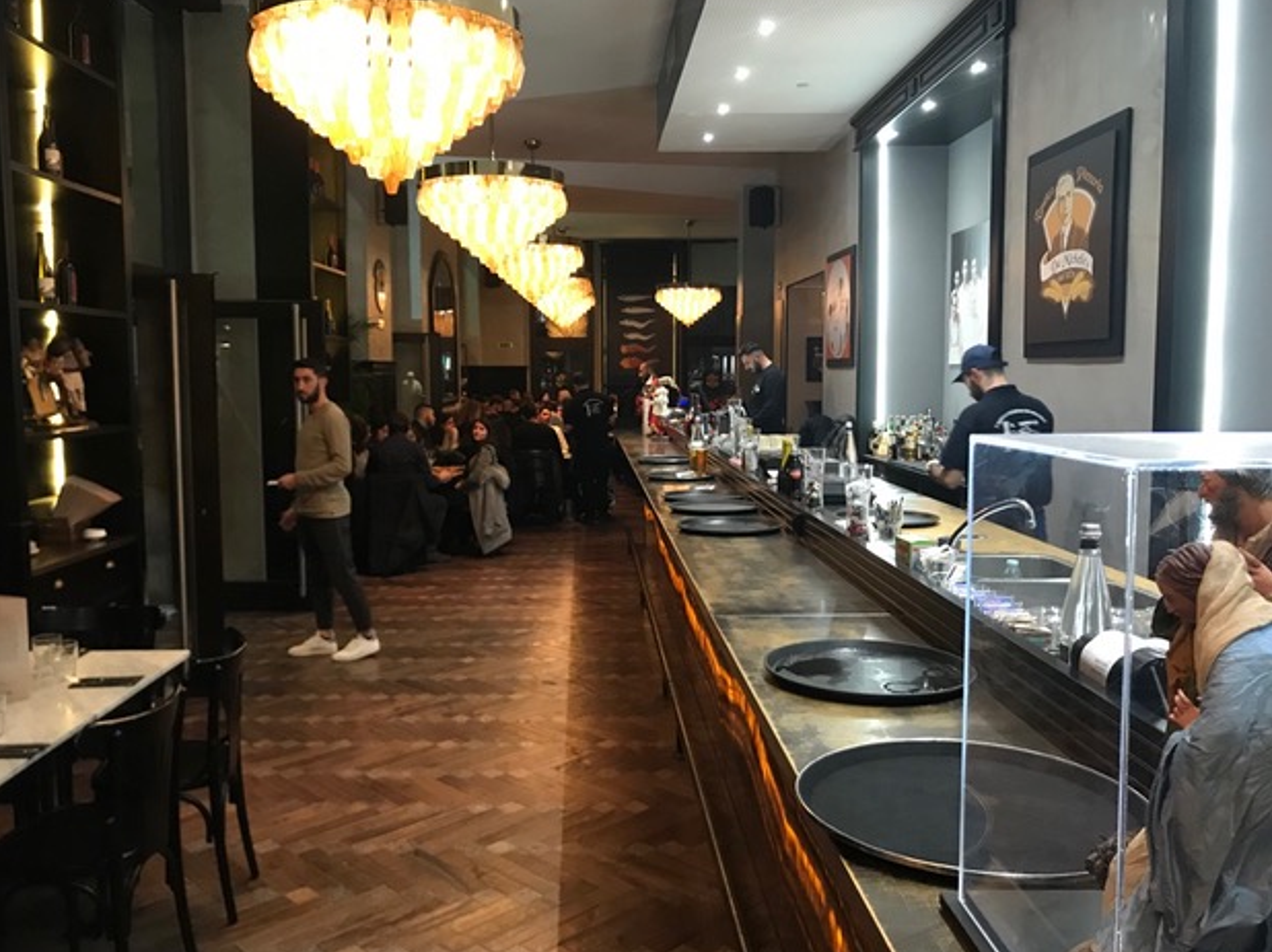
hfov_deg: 61.7
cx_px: 615
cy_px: 467
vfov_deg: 48.2
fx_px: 1065
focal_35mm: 29
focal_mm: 3.99
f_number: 1.8
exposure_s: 1/16
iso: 100
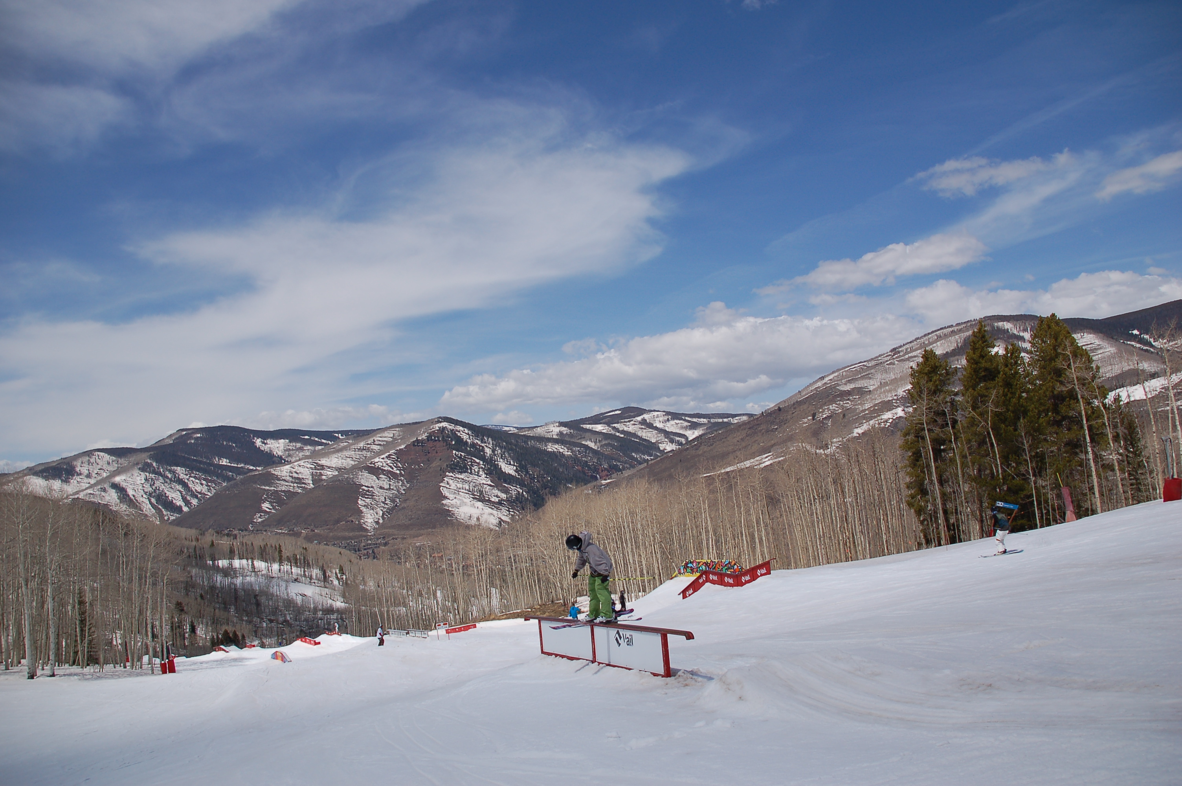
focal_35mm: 27
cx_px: 591
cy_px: 393
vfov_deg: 47.8
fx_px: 886
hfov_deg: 67.4
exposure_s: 1/1600
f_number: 5.6
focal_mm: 18
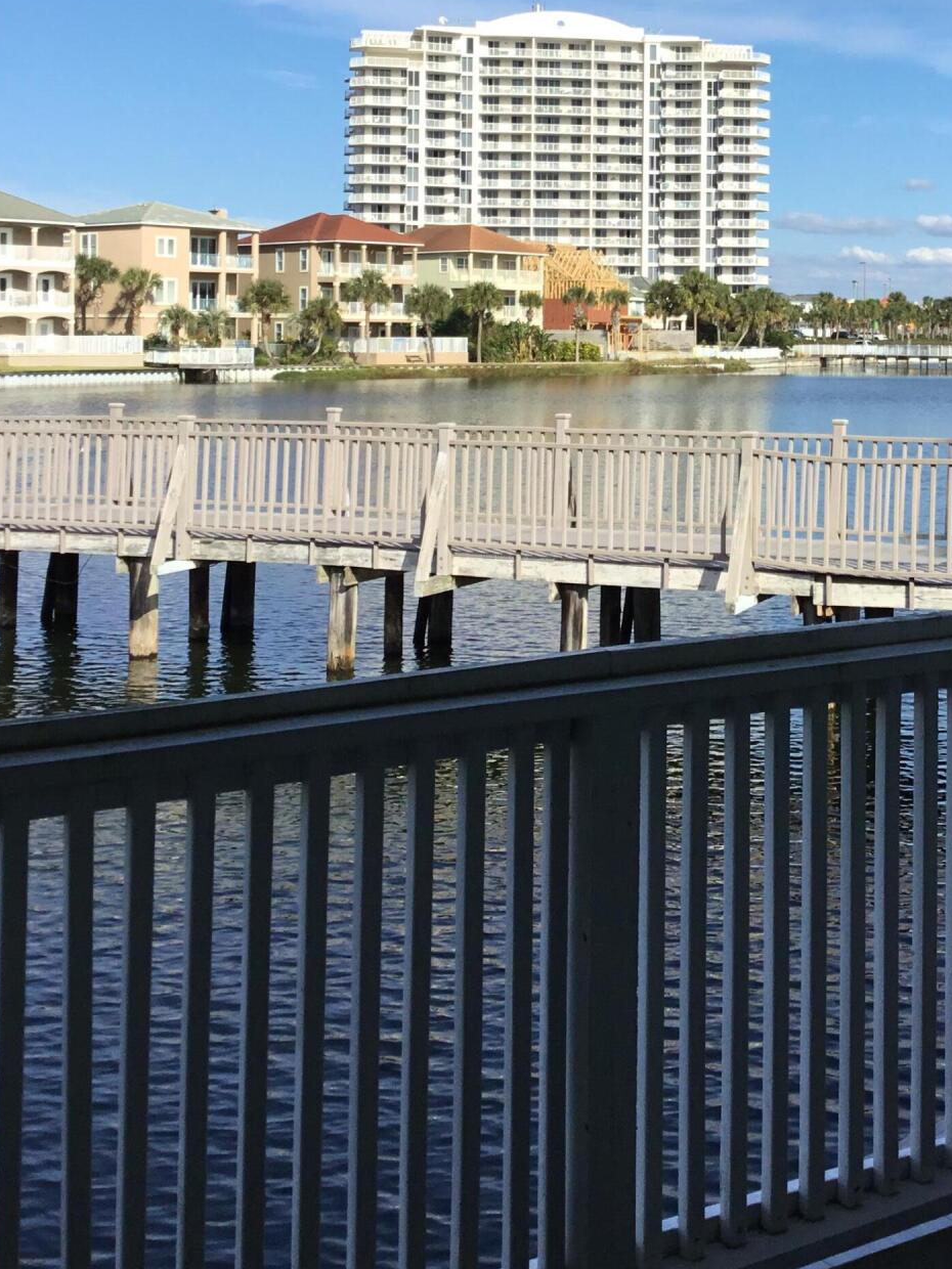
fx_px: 1833
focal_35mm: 50
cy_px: 311
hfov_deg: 28.8
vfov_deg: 37.2
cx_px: 675
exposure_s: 1/1431
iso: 25
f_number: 2.4
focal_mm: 3.3
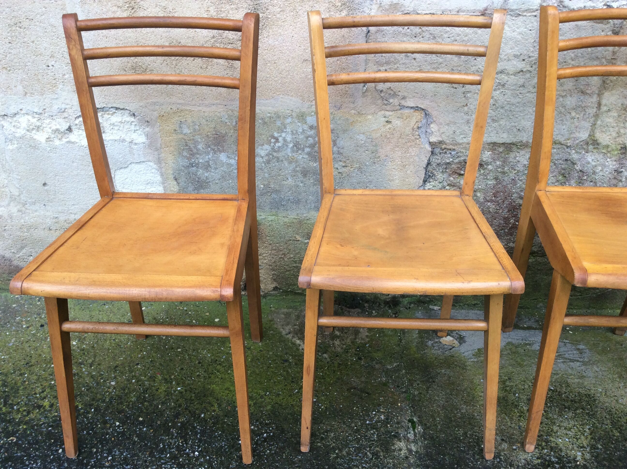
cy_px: 234
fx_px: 579
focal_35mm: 32
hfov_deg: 56.9
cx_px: 314
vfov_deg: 44.1
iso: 40
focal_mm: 3.3
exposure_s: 1/50
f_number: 2.4
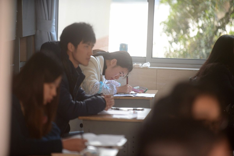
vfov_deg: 7.8
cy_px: 78
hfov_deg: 11.8
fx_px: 1137
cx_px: 117
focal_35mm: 175
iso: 1000
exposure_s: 1/320
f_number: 2.8
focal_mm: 175
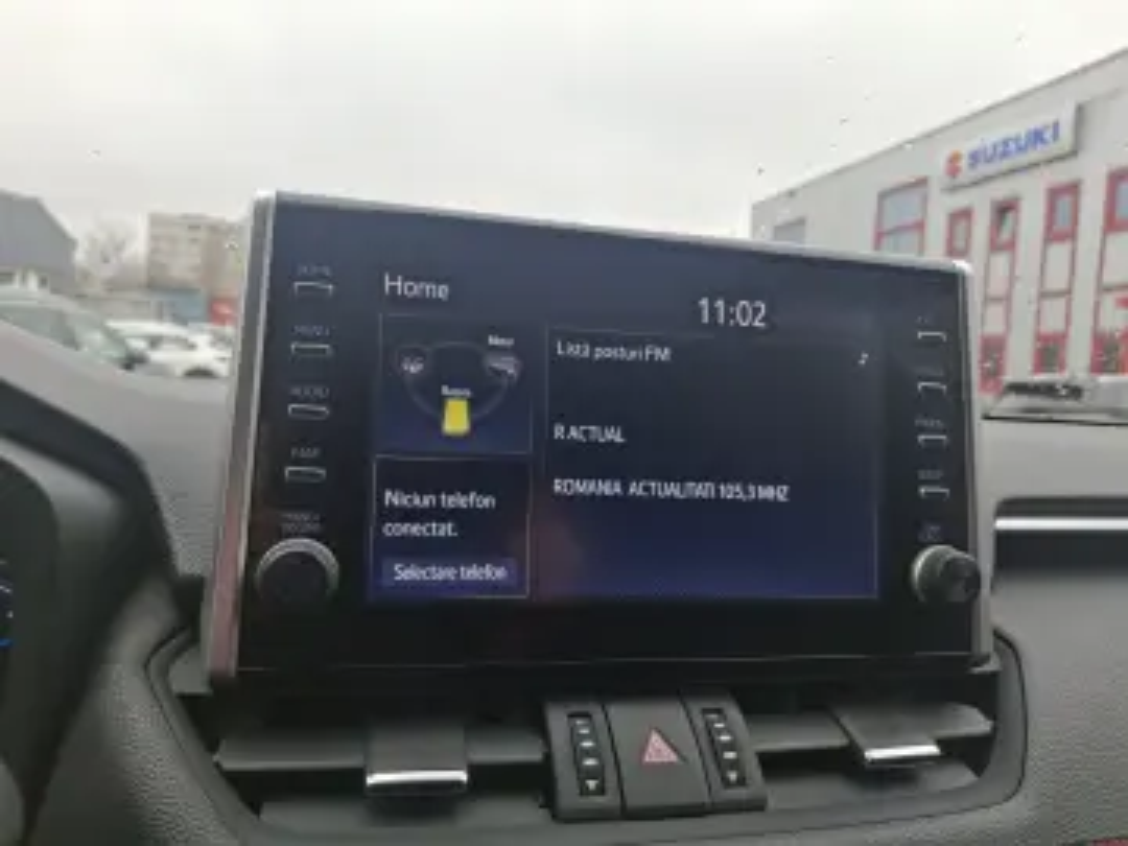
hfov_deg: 69.4
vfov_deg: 54.9
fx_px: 815
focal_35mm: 25
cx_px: 564
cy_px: 423
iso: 32
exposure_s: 1/211
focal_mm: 4.69
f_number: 1.8
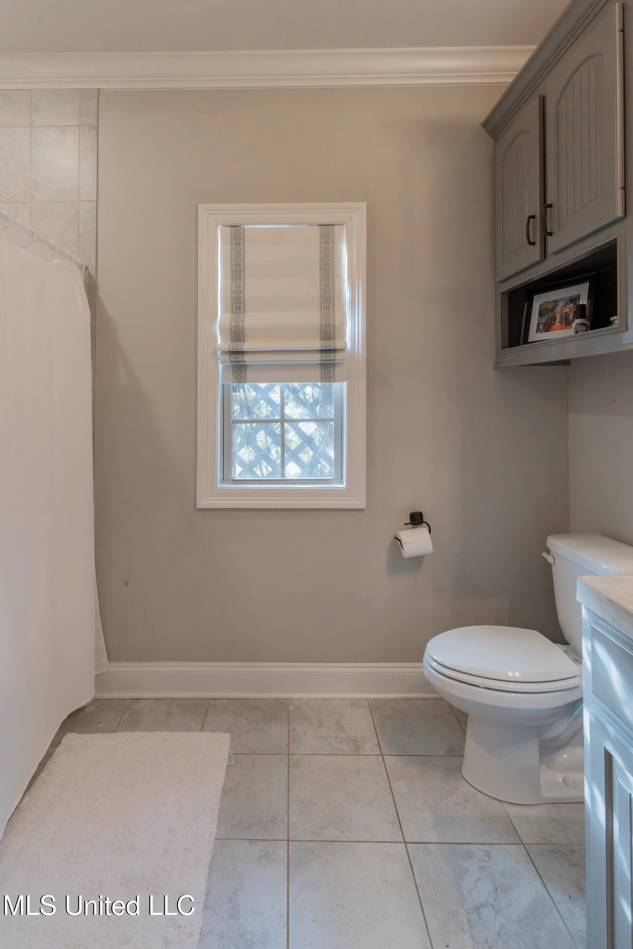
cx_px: 316
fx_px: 448
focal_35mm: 17
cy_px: 474
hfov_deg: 70.4
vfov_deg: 93.3
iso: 1000
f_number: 5.6
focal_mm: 17
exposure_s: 1/125
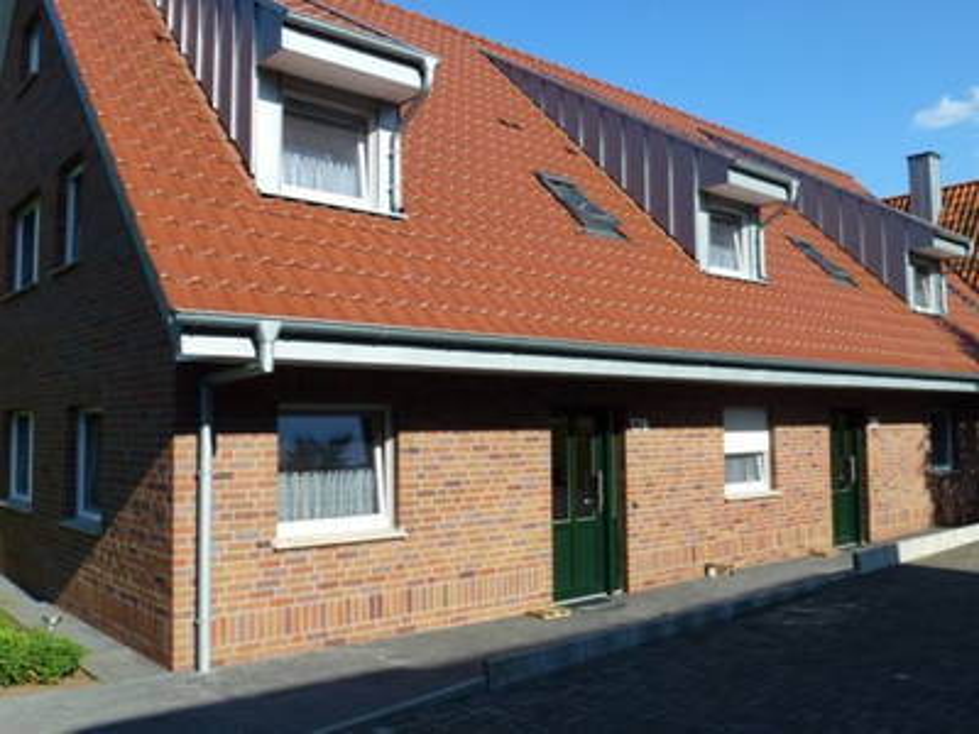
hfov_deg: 71.6
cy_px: 367
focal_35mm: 24
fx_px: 679
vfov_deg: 56.8
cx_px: 490
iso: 100
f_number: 4
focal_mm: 4.3
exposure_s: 1/640
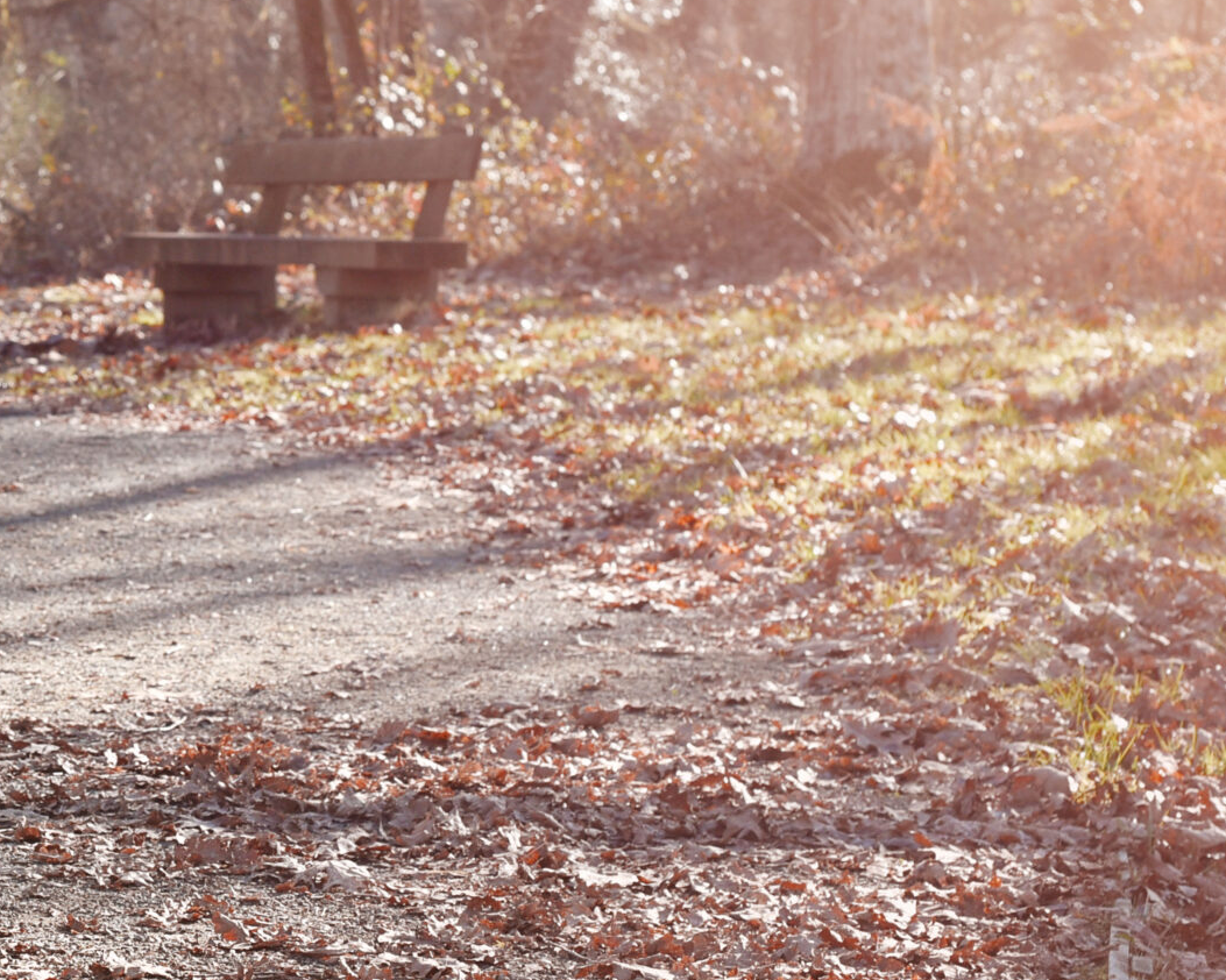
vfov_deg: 13.5
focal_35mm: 114
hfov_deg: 16.6
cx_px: 107
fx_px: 4136
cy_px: 349
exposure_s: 1/800
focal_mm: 50
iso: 400
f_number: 6.3
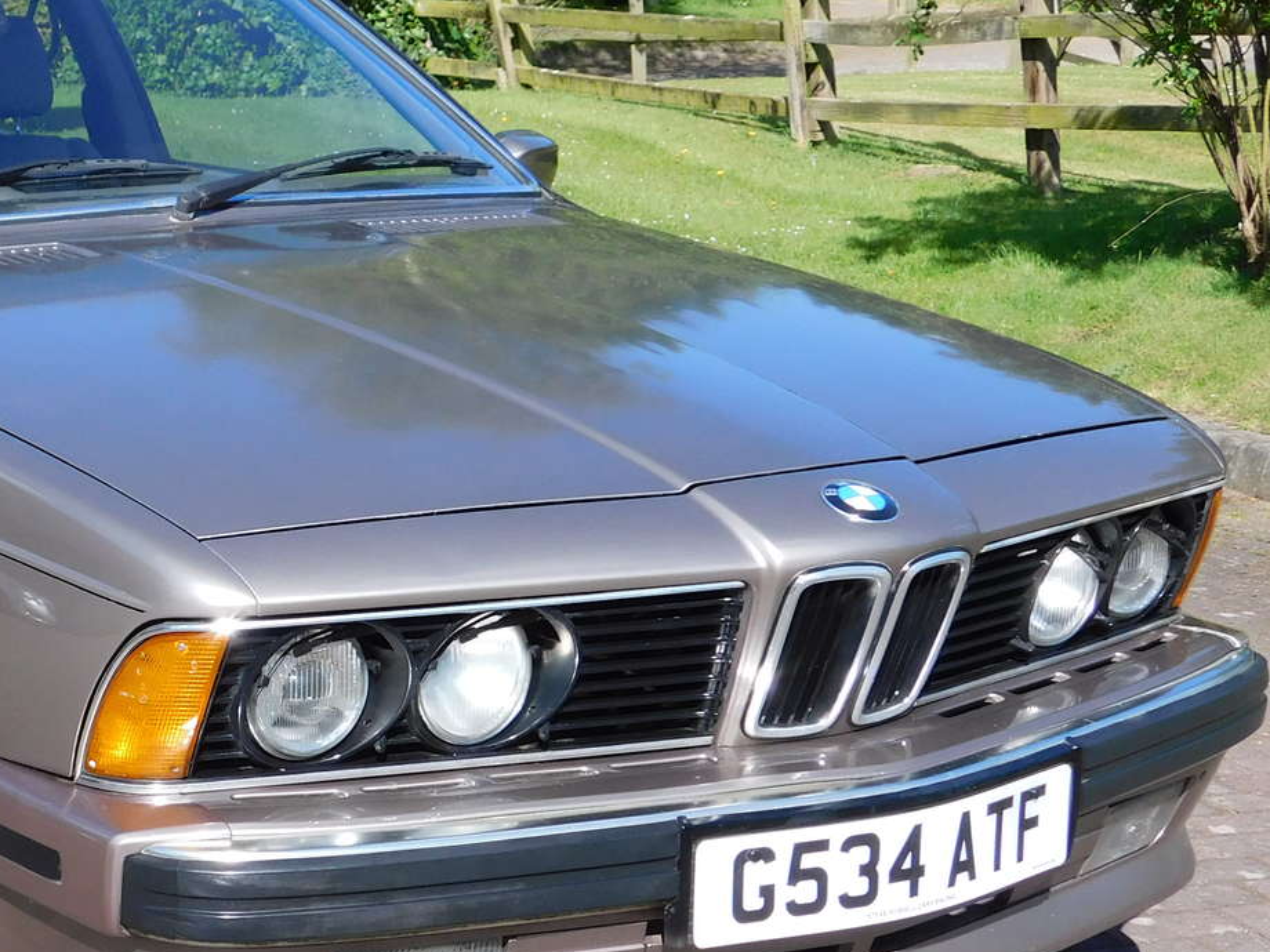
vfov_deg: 17.0
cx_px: 110
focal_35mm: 87
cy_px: 538
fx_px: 3192
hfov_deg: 21.9
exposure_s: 1/640
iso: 125
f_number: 3.6
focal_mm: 7.1
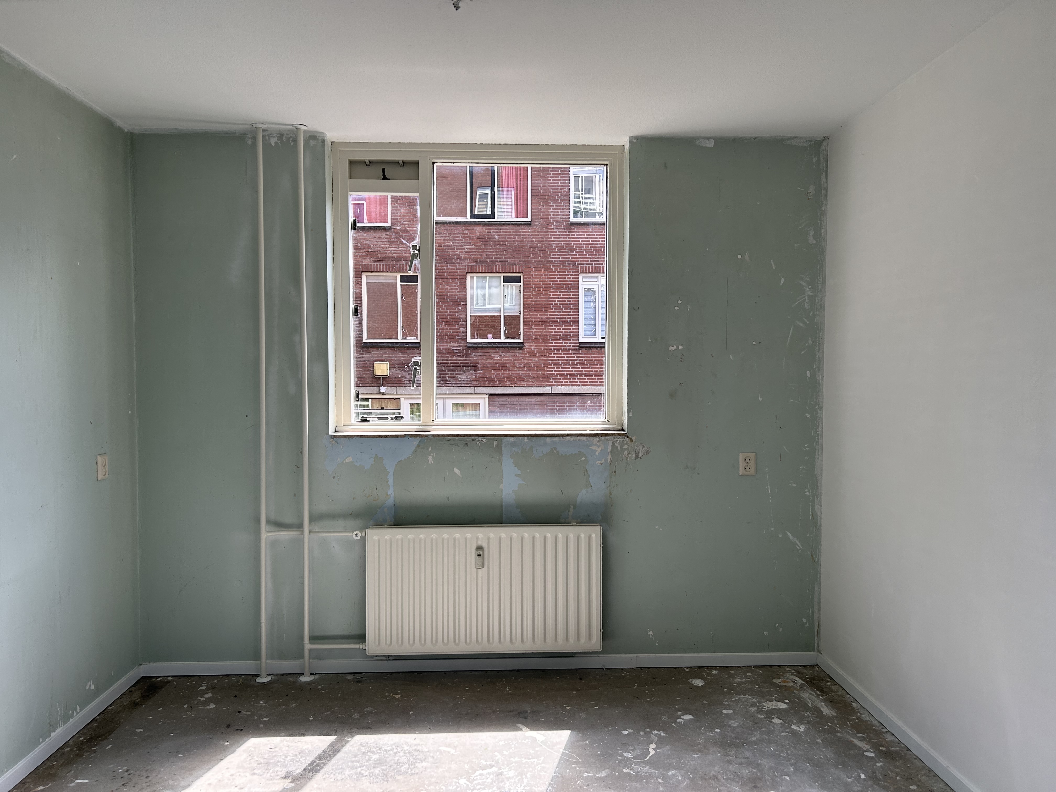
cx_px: 528
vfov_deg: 53.1
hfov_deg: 67.3
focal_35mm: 26
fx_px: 793
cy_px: 396
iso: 50
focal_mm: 5.7
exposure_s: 1/364
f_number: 1.5
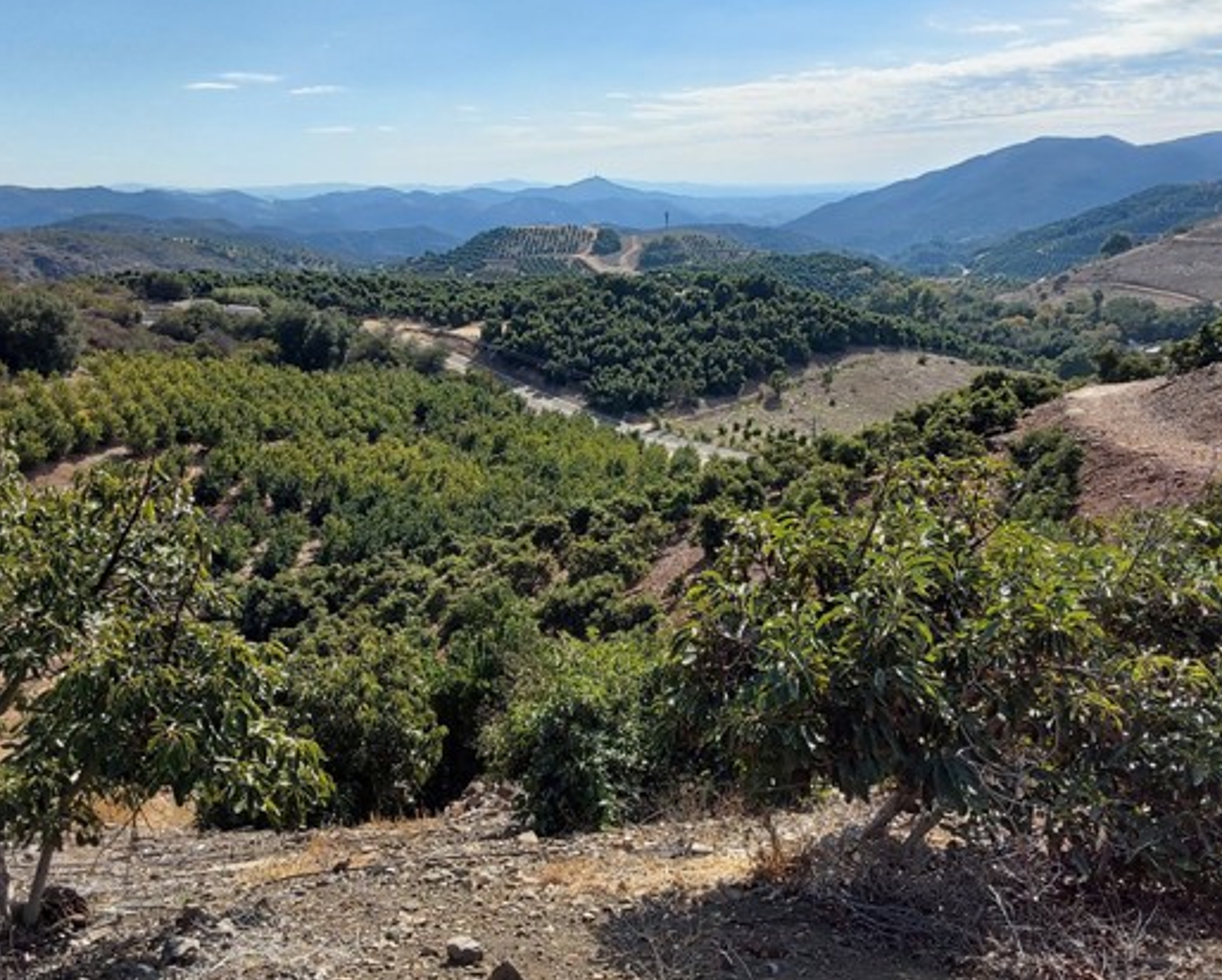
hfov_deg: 52.8
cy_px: 485
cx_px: 644
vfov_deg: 43.4
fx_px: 1231
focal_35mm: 34
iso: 50
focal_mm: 2.91
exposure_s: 1/1781
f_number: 1.9
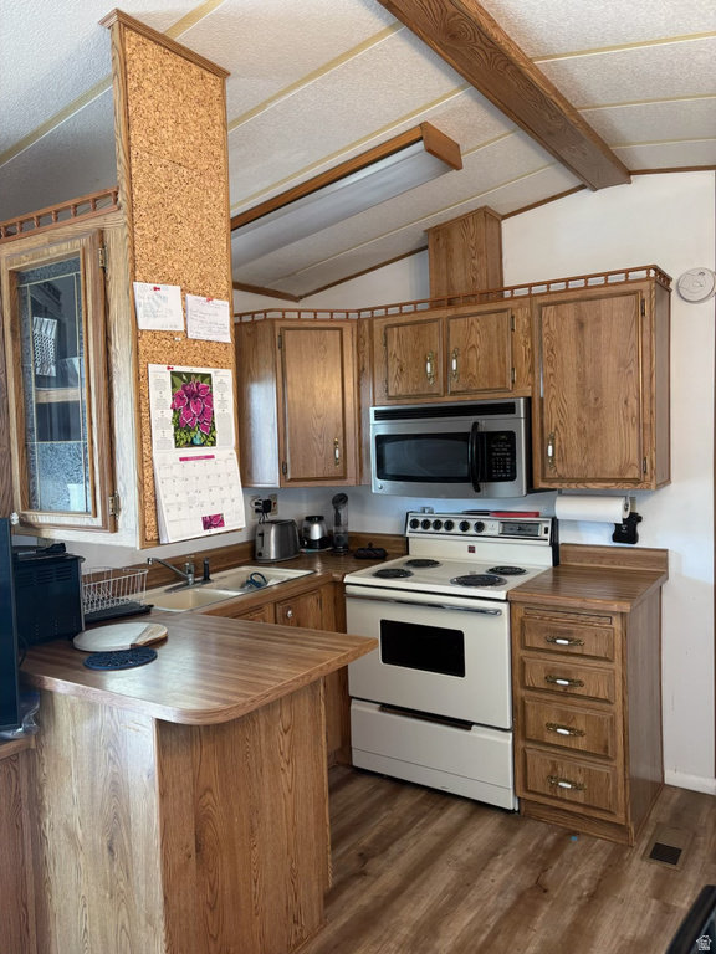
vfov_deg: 67.3
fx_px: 717
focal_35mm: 26
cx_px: 358
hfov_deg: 53.1
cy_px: 477
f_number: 1.6
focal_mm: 5.96
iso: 125
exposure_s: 1/60
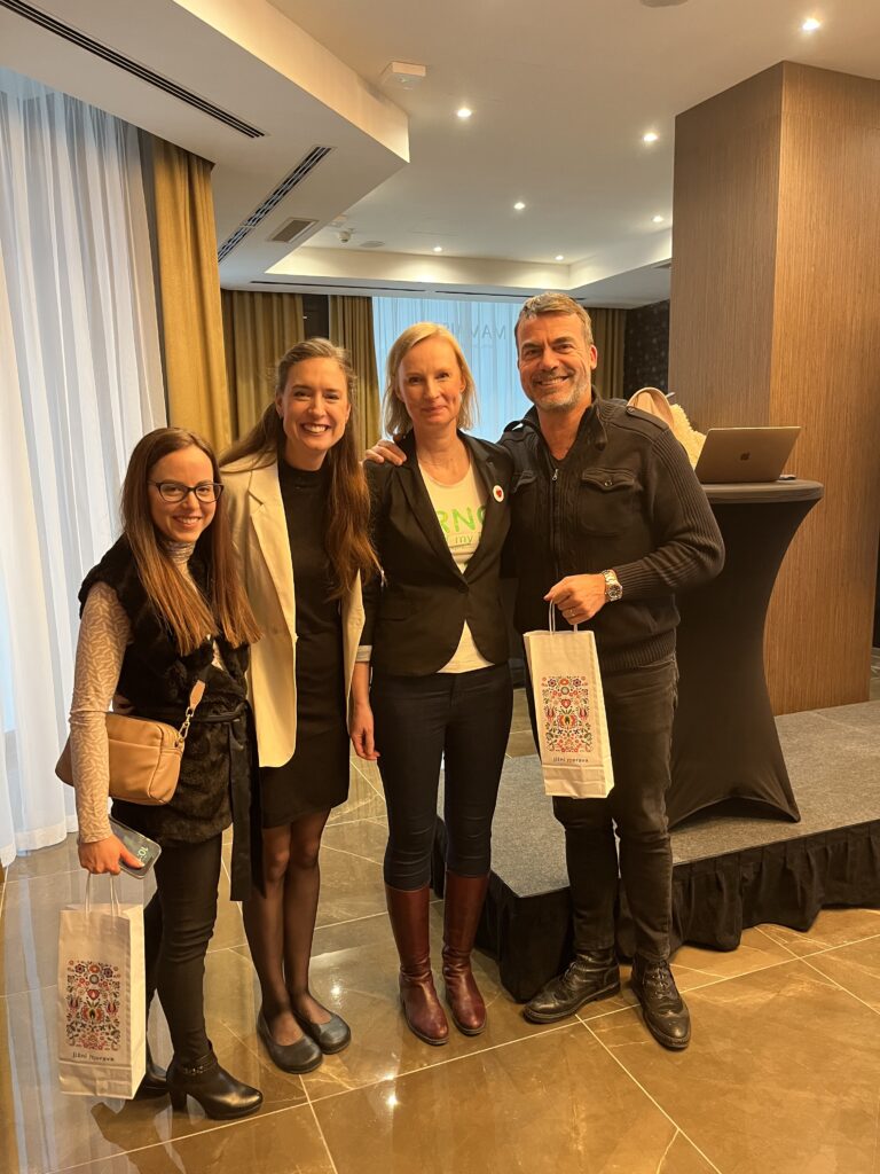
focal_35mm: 26
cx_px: 440
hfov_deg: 53.1
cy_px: 587
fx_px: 881
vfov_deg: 67.3
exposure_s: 1/50
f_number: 1.6
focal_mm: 5.1
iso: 250
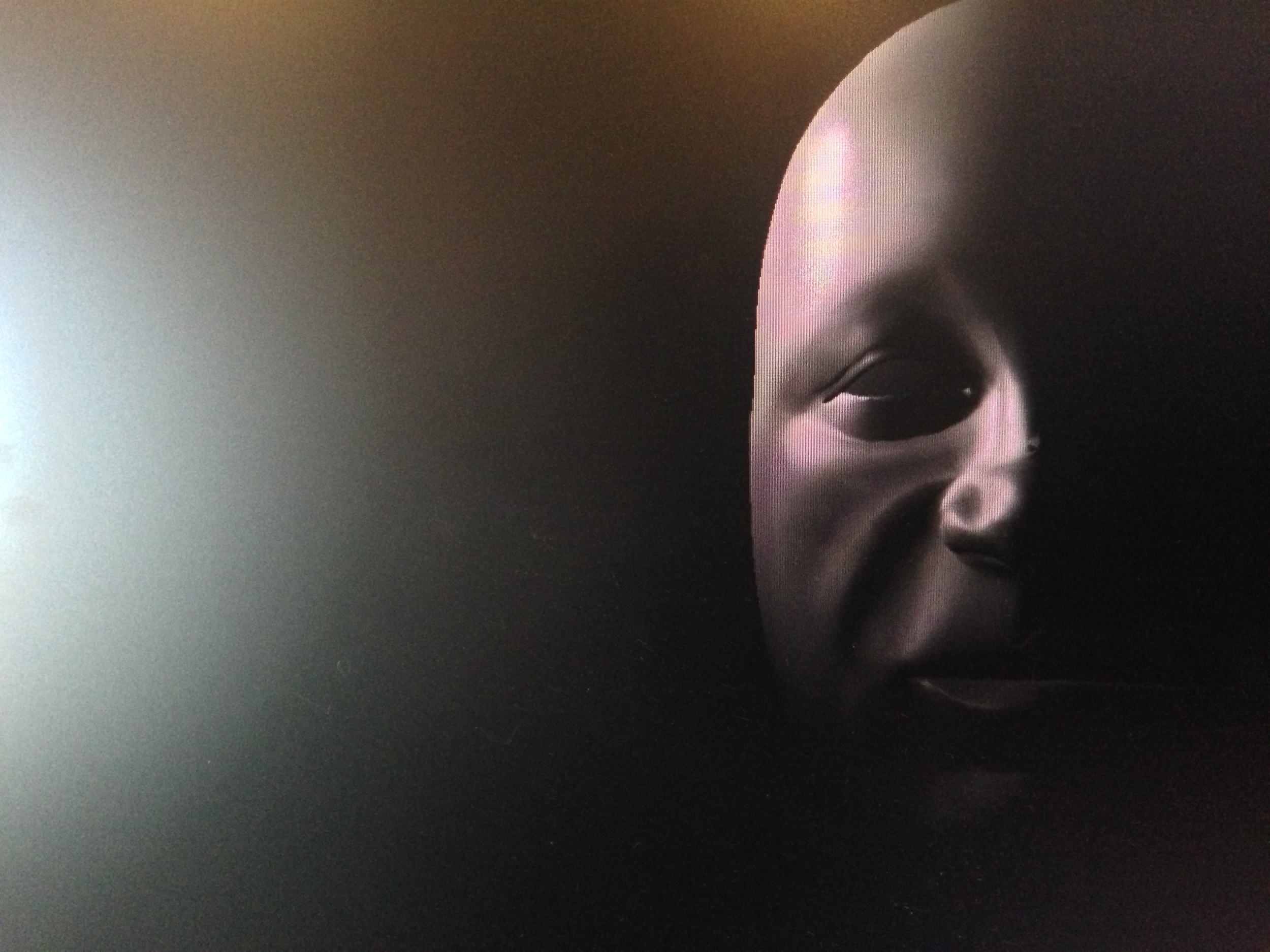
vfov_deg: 42.9
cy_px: 476
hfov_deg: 55.4
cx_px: 635
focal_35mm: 33
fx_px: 1211
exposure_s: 1/15
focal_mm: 4.12
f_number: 2.4
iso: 500
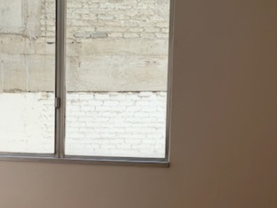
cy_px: 170
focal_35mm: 54
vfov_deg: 26.5
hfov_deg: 34.6
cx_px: 62
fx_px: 432
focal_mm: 4.25
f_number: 1.8
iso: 80
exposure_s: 1/121
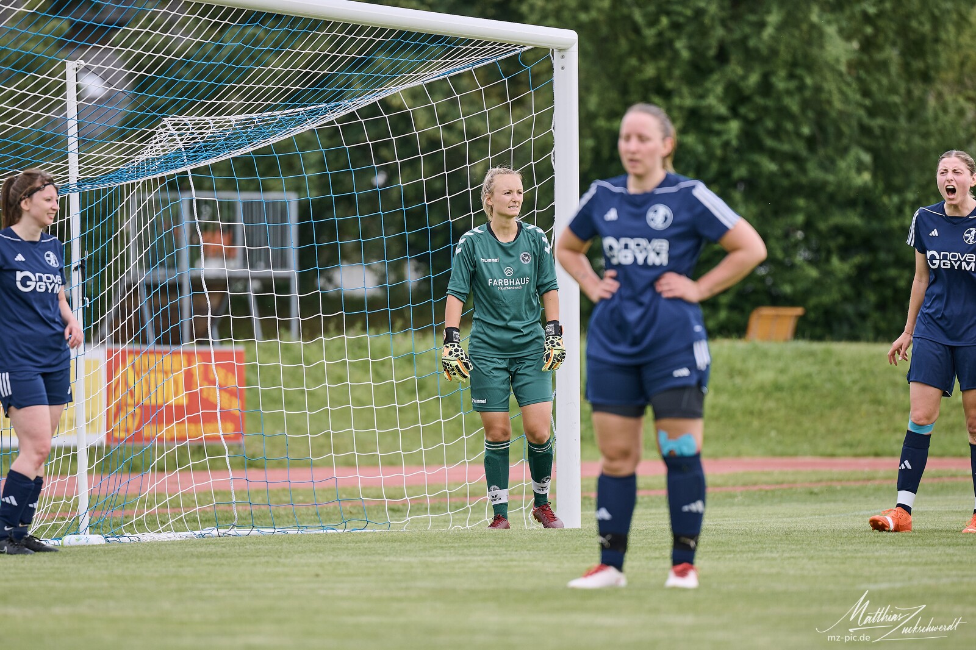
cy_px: 325
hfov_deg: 6.9
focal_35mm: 300
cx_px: 488
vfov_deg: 4.6
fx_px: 8131
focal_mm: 200
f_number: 2.8
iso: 250
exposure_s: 1/1000
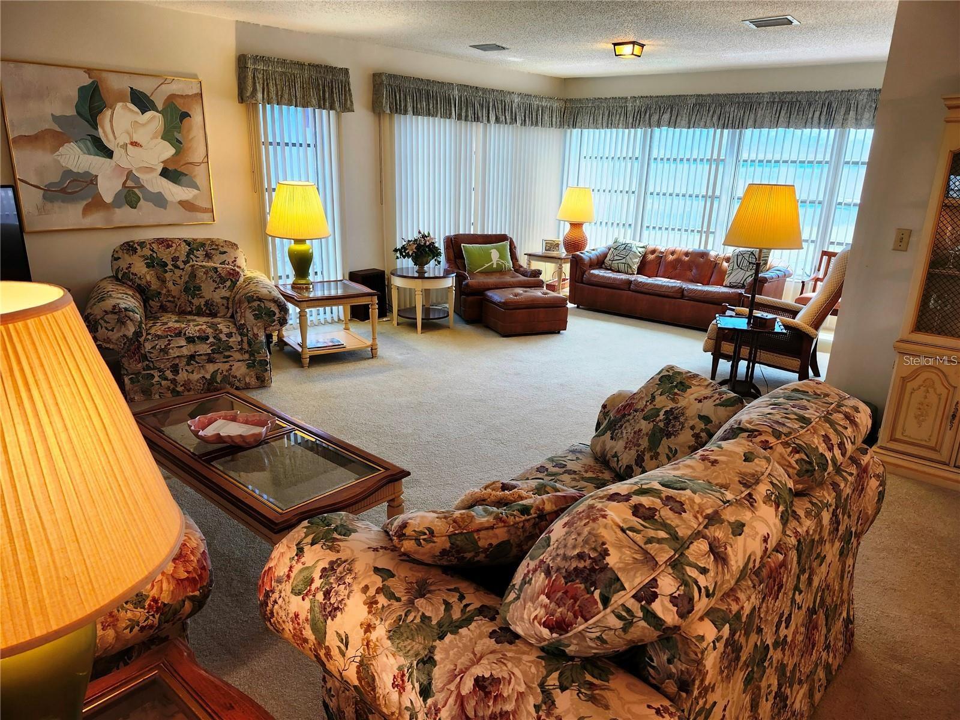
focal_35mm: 23
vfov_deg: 58.9
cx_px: 480
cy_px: 360
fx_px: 638
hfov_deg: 73.9
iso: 160
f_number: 1.8
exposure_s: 1/120
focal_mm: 5.54
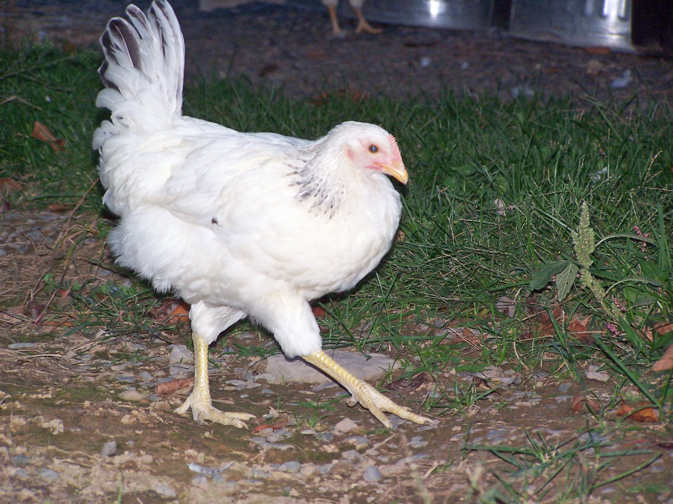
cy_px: 252
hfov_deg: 10.5
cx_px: 336
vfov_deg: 7.9
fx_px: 3675
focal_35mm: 189
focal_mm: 31.3
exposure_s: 1/125
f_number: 3.2
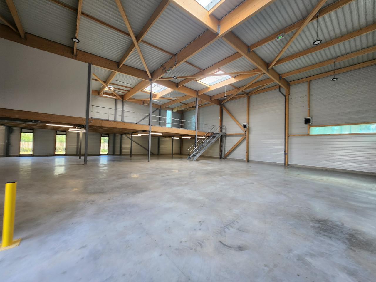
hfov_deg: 106.2
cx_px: 188
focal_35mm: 13
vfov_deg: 89.9
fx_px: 141
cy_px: 141
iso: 50
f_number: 2.2
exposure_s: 1/50
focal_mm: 1.74
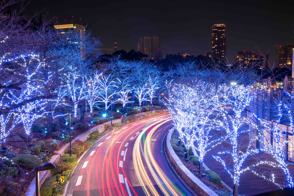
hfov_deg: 53.1
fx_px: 294
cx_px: 147
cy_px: 98
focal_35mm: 36
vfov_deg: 36.9
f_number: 16
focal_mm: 36
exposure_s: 13
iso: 100
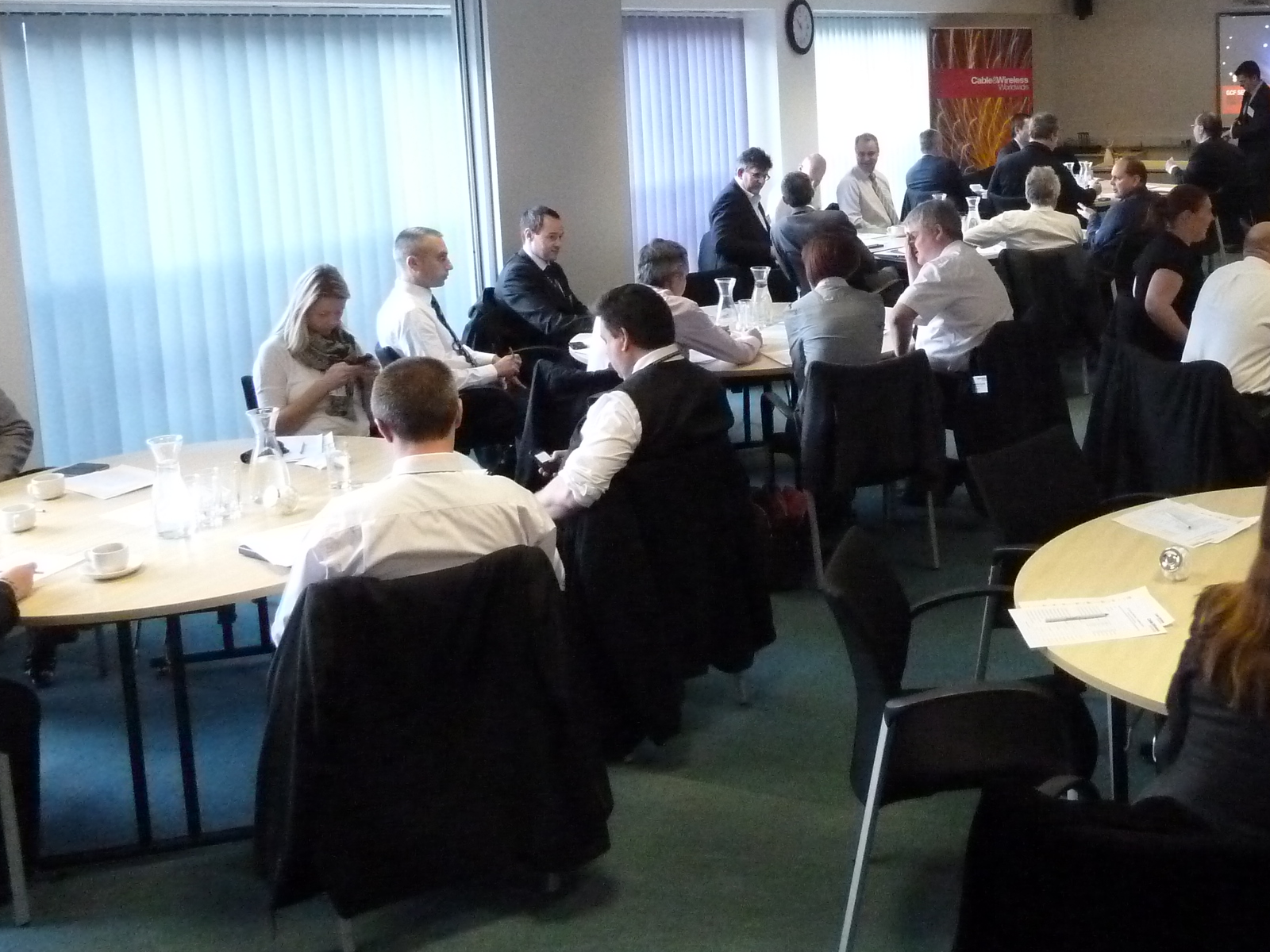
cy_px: 226
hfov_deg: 45.3
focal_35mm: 40
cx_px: 945
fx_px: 1468
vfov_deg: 35.1
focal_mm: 4.1
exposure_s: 1/50
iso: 800
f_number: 3.3
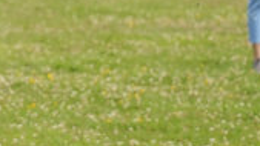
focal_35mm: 444
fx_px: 3061
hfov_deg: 4.8
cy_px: -39
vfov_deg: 2.7
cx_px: -114
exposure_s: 1/2500
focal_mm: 70
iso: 250
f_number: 2.8
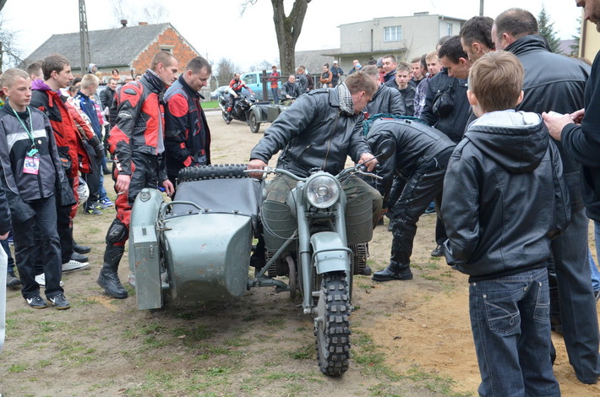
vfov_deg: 34.1
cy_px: 198
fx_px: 649
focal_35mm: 39
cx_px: 300
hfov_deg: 49.6
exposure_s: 1/200
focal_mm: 26
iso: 1600
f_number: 8
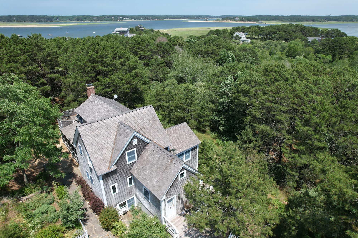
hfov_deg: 78.6
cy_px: 119
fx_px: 219
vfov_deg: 57.2
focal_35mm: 22
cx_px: 179
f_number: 2.8
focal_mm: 8.4
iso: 100
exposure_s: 1/1250
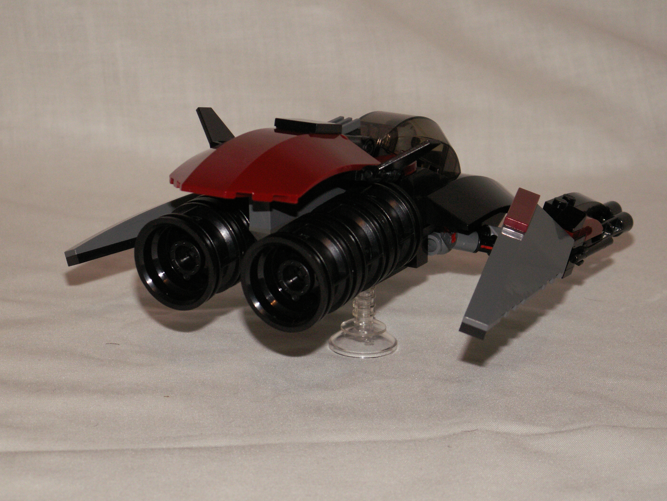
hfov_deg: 19.4
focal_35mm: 101
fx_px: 1946
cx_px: 334
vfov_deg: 14.6
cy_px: 250
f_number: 3.5
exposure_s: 1/40
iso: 160
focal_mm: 16.56
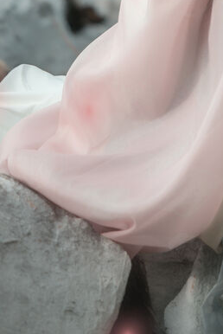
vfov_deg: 3.3
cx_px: 353
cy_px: -411
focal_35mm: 624
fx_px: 5787
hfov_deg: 2.2
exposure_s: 1/400
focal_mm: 135
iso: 50
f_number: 2.8
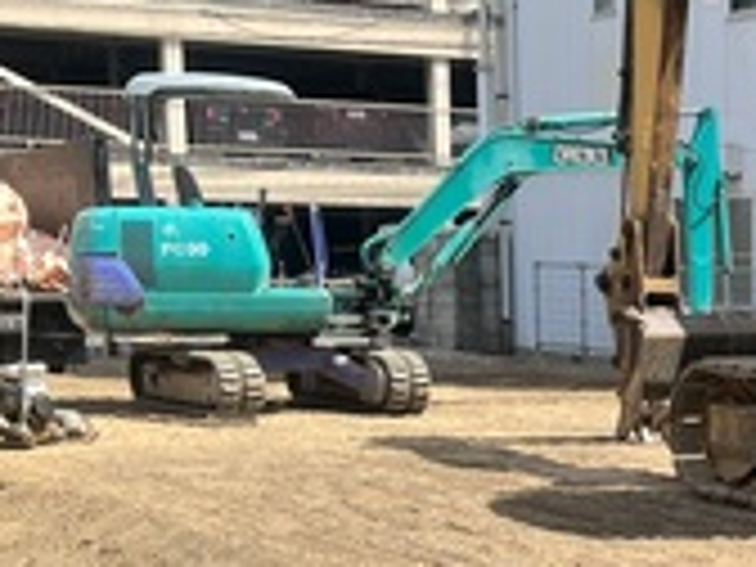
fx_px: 2031
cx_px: 837
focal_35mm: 93
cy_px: 662
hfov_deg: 20.1
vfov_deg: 15.4
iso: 50
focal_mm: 5.7
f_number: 1.5
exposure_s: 1/1669
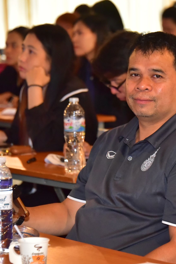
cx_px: 142
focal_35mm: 218
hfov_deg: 6.3
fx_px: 1599
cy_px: 132
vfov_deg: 9.4
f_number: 6.3
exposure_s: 1/125
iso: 8000
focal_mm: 145
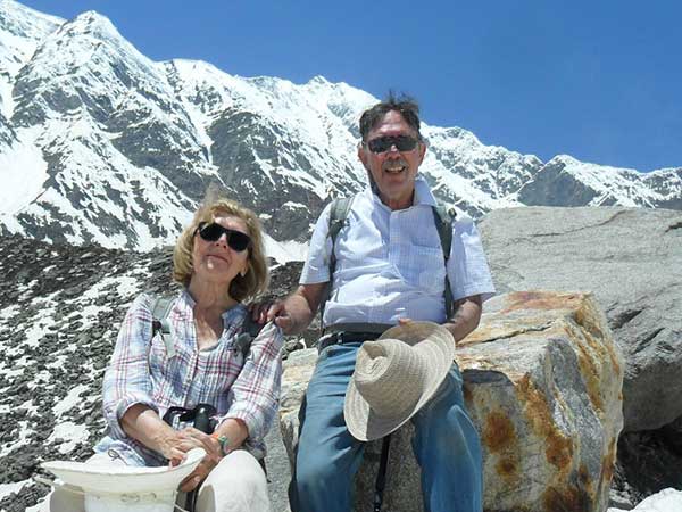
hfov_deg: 65.3
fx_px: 532
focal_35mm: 27
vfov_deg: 51.4
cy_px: 256
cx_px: 341
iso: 100
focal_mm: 4.9
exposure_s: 1/350
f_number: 8.9
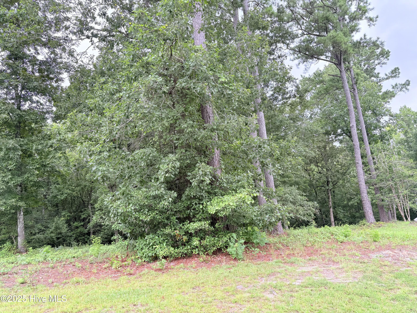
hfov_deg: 67.3
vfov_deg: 53.1
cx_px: 208
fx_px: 313
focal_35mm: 26
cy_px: 156
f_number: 1.6
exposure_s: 1/240
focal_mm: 5.96
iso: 125
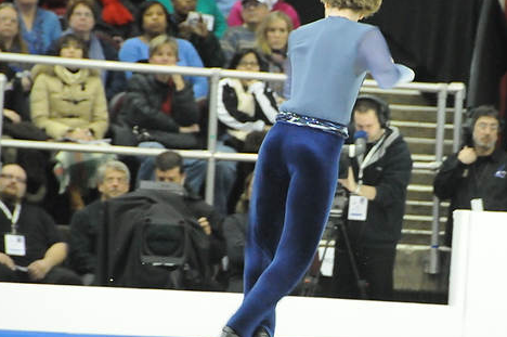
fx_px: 7217
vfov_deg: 2.7
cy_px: 198
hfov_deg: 4.0
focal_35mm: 513
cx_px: 349
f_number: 5.6
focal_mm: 200
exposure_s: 1/250
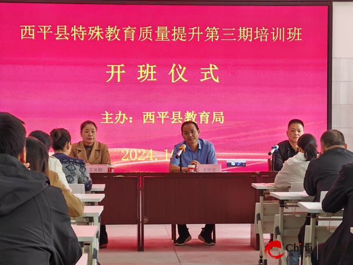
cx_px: 176
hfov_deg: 20.7
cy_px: 132
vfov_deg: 15.6
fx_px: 969
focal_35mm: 95
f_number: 2.4
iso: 640
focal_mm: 8.67
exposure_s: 1/50
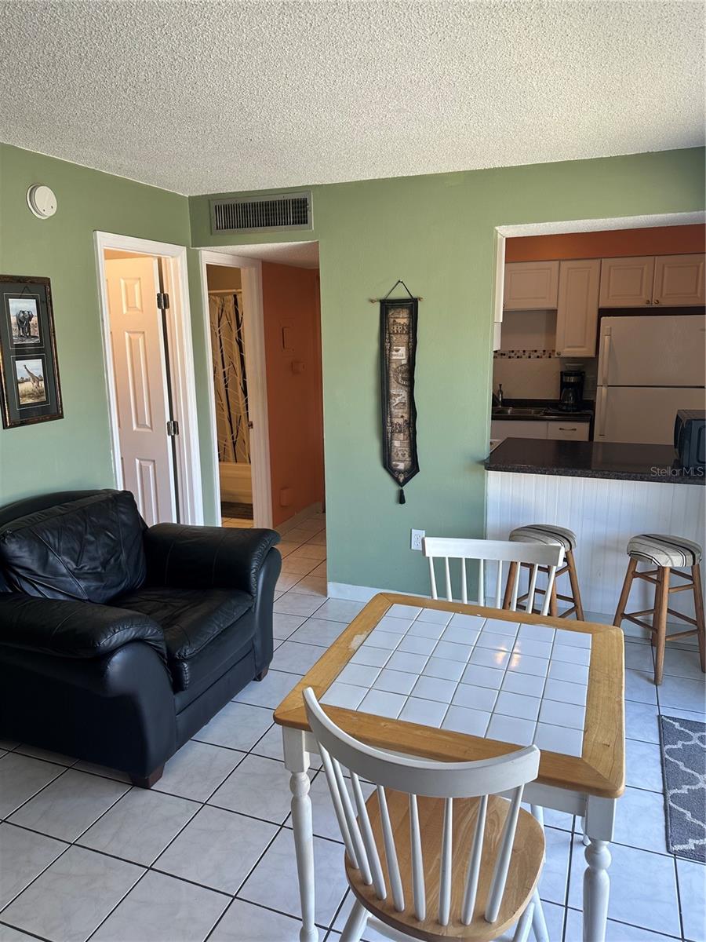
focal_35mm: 24
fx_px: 653
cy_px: 471
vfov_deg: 71.6
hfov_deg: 56.8
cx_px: 353
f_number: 1.78
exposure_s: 1/120
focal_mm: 6.86
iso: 64
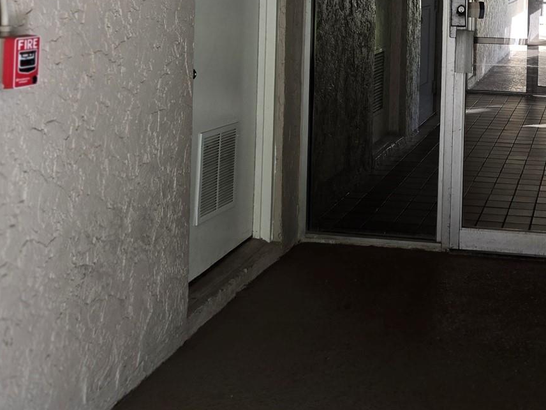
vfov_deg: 25.2
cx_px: 488
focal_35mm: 55
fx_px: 868
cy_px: -8
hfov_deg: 33.2
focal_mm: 5.4
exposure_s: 1/120
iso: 50
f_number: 1.8
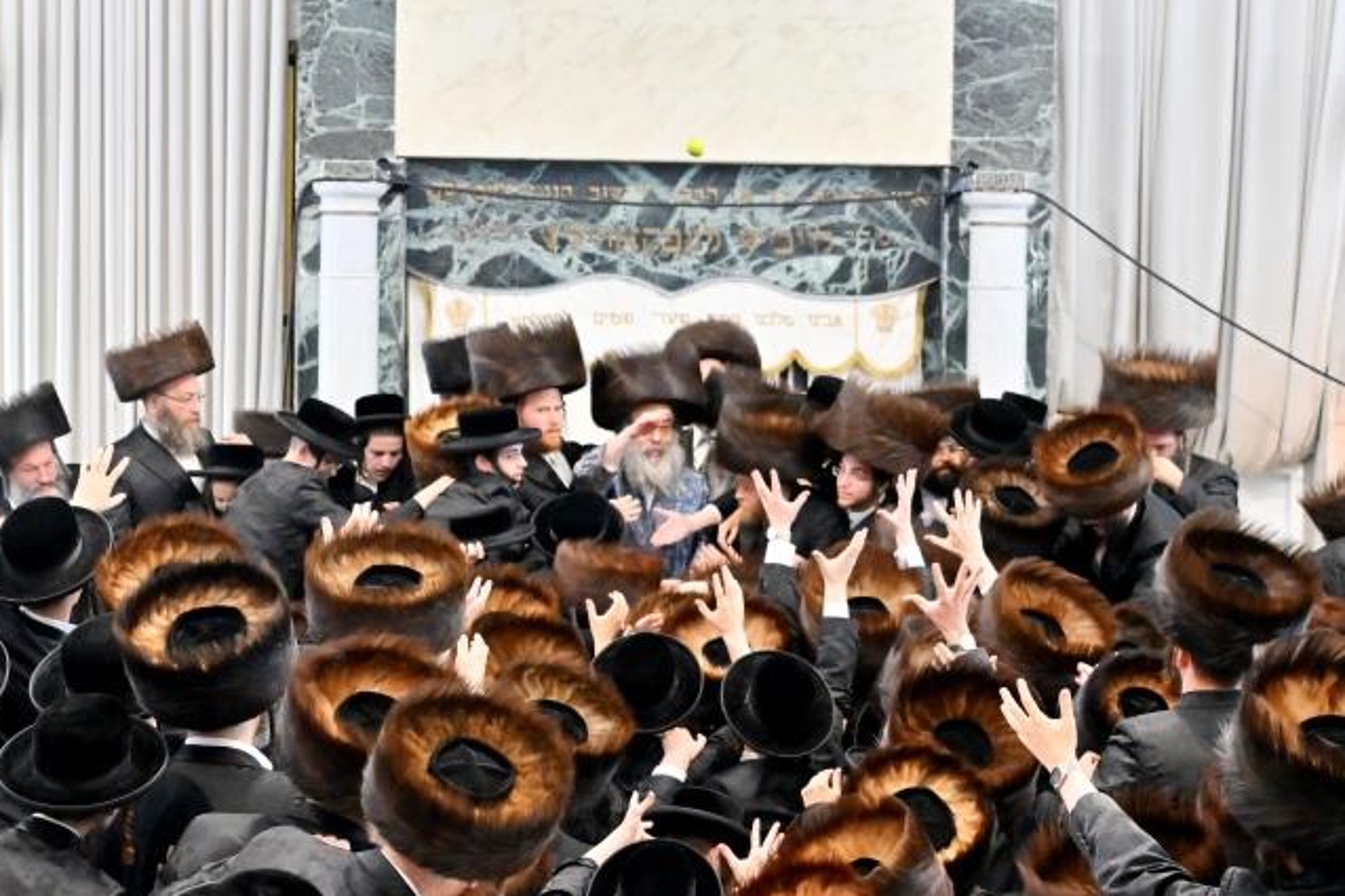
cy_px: 540
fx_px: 3959
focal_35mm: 106
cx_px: 677
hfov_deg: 19.3
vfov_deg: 12.9
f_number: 4
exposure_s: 1/320
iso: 1600
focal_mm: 44
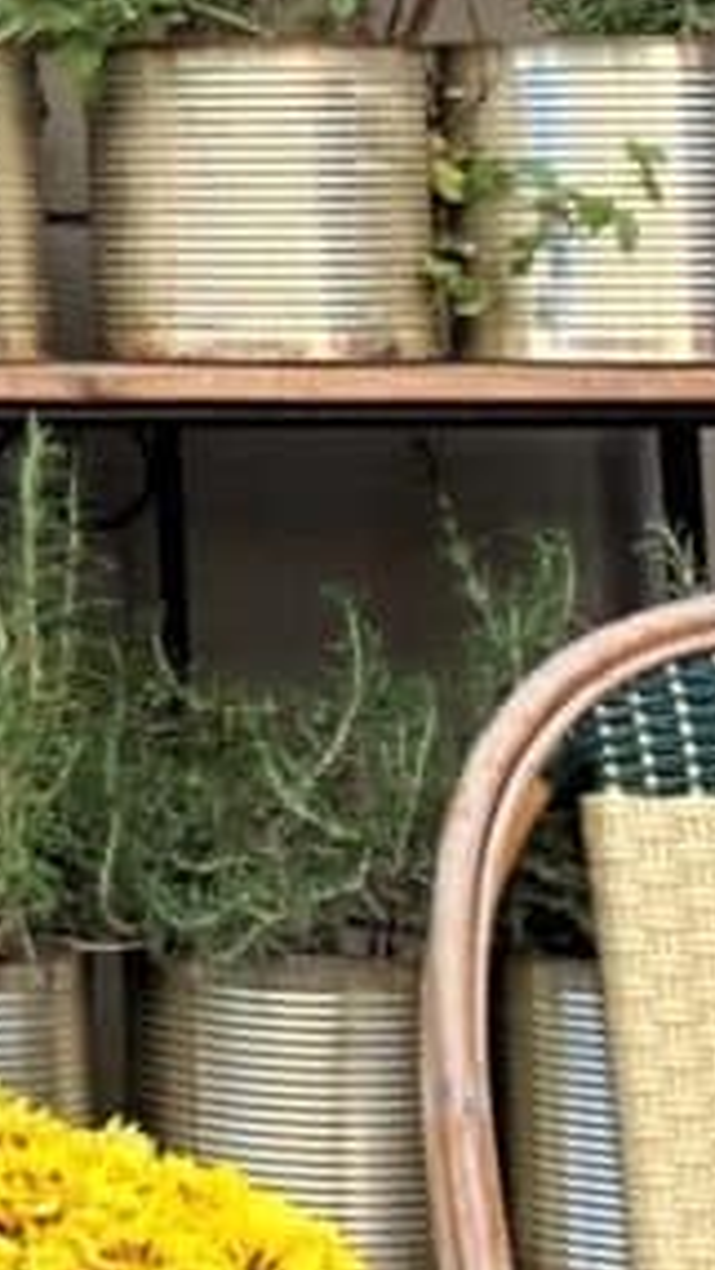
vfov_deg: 10.9
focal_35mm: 190
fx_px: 6400
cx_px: -2238
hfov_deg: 5.5
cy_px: -573
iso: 25
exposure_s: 1/239
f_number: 1.8
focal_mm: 4.25
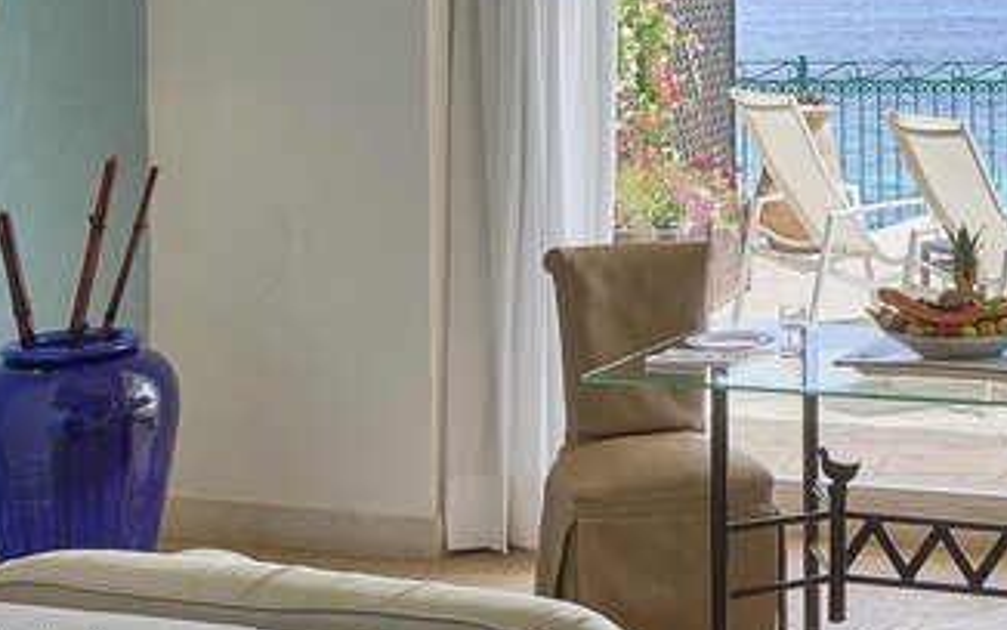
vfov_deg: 16.9
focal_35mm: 75
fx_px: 2059
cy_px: -43
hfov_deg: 25.5
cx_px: 1097
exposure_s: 1/40
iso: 64
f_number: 9
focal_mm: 20
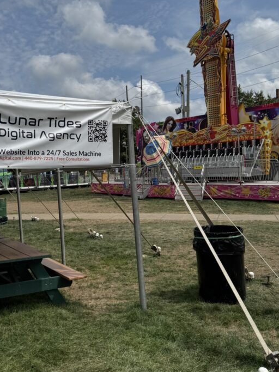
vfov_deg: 51.2
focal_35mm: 36
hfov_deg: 39.4
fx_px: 387
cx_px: 109
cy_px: 159
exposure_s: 1/9009
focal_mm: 6.76
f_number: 1.78
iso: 80
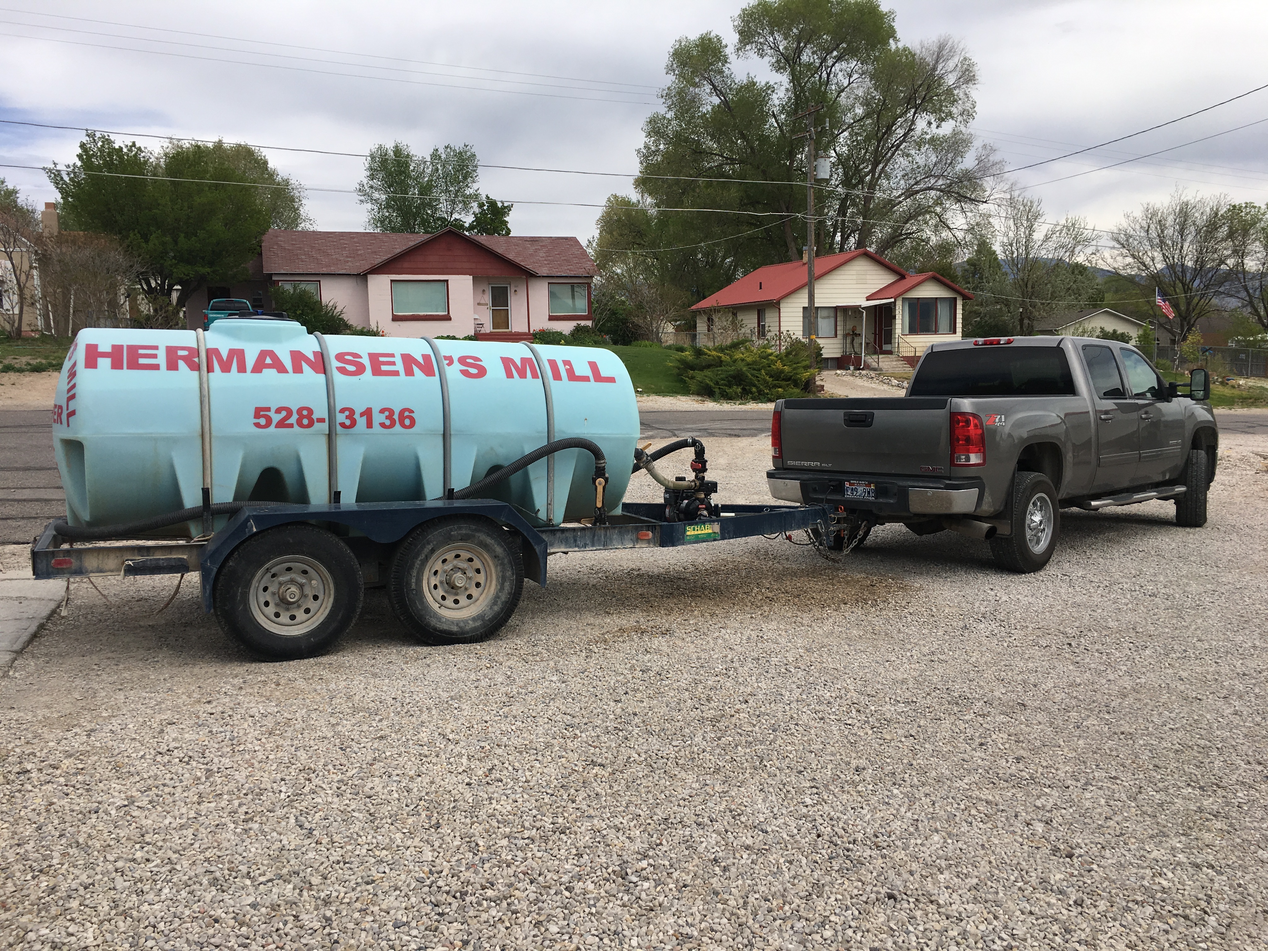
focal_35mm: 29
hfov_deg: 61.7
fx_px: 1062
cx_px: 634
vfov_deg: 48.2
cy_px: 476
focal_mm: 4.15
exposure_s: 1/1923
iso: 25
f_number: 2.2
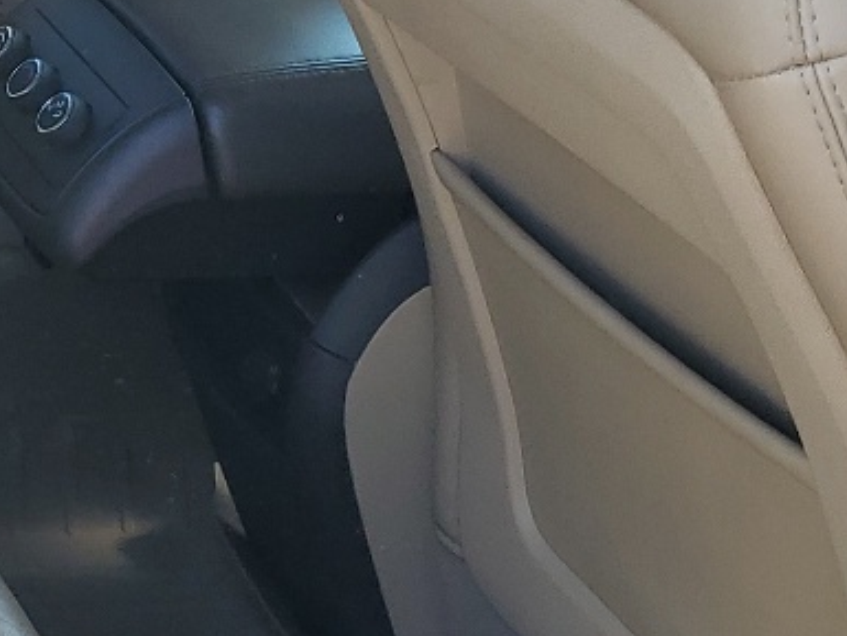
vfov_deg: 13.7
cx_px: -293
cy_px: 180
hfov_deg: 17.0
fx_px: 2643
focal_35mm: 108
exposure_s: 1/385
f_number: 1.5
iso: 50
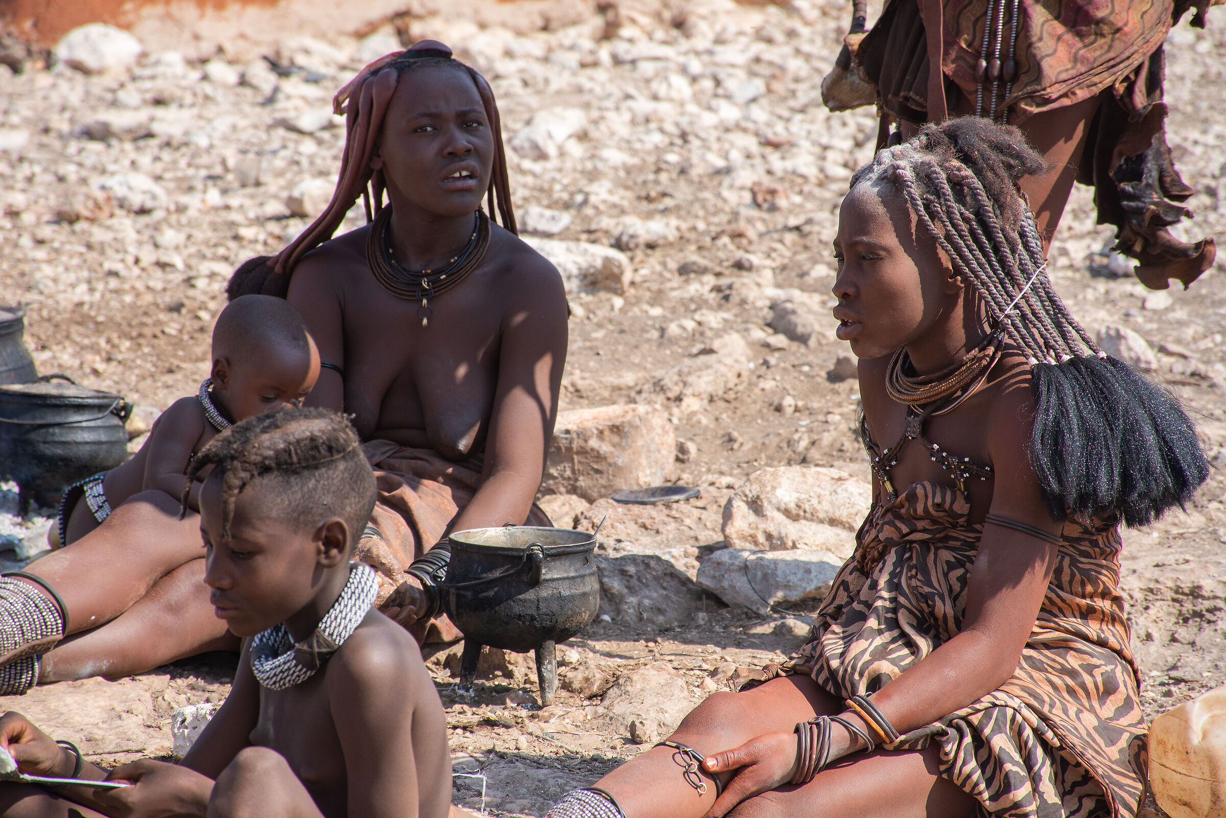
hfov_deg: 9.8
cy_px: 409
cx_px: 613
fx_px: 7151
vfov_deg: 6.5
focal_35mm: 210
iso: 100
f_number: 7.1
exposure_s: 1/250
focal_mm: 140
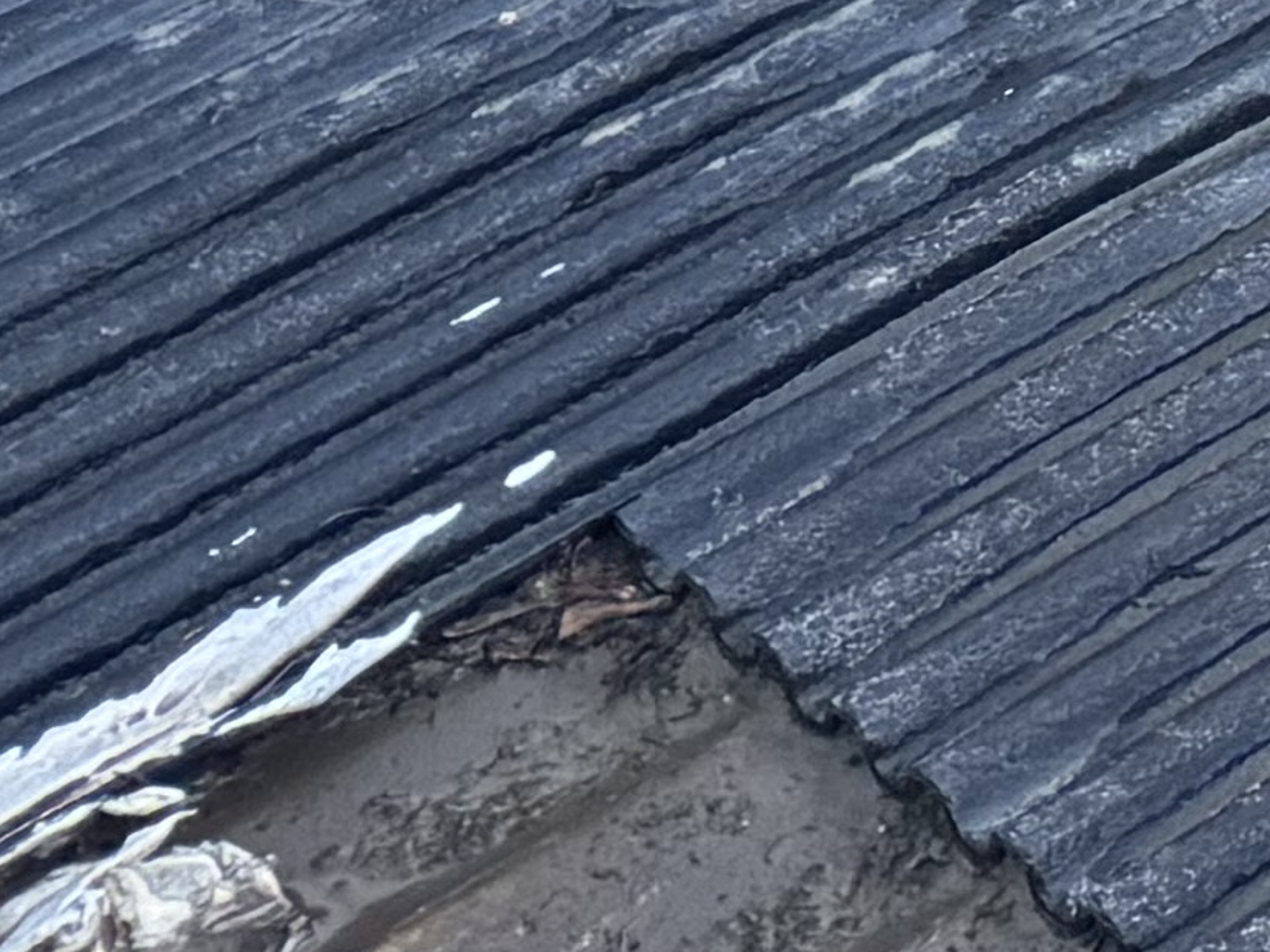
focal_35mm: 166
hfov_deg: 9.1
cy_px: -2062
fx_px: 6088
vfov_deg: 7.6
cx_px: 4013
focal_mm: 6.76
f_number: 1.78
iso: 80
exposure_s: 1/499
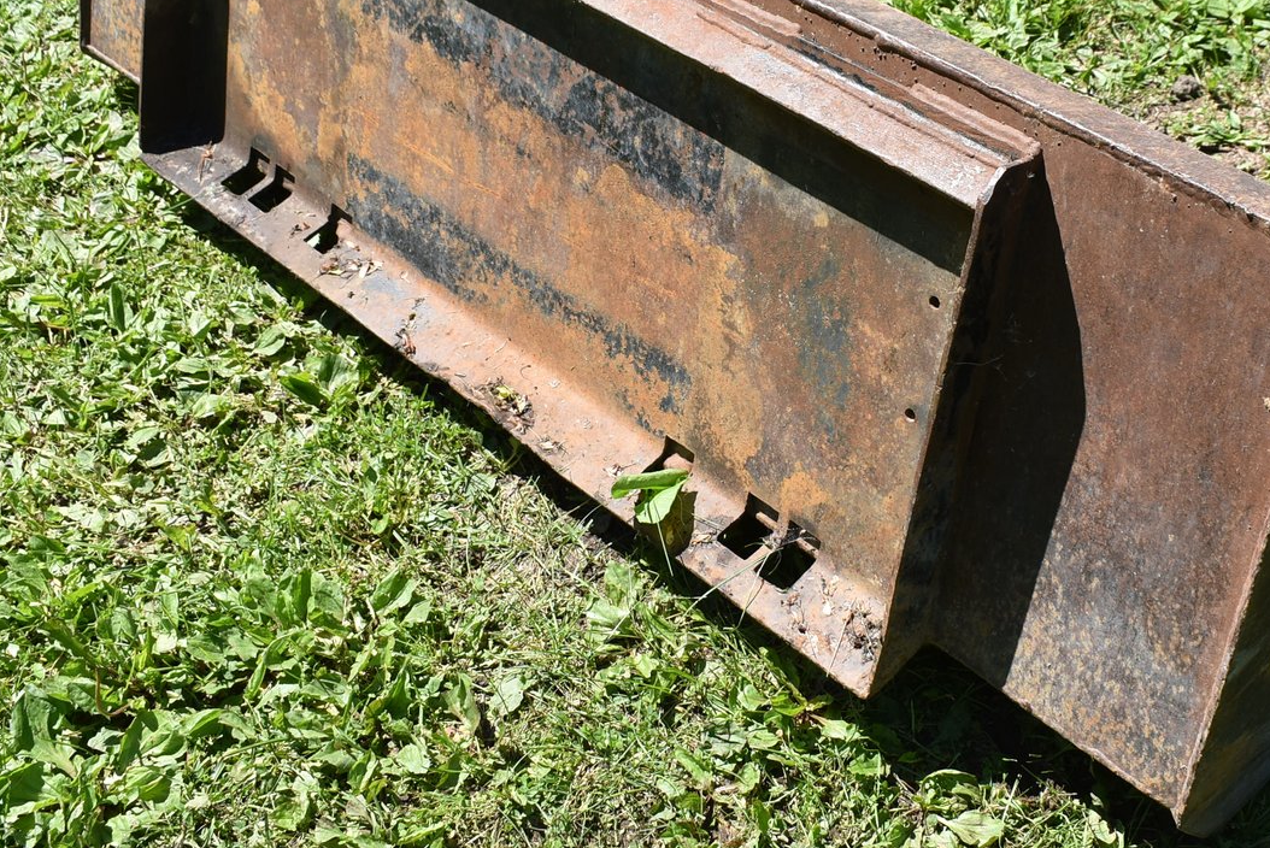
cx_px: 823
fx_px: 2047
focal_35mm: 58
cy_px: 240
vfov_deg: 23.2
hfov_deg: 34.2
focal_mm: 24
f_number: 8
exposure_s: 1/250
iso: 160
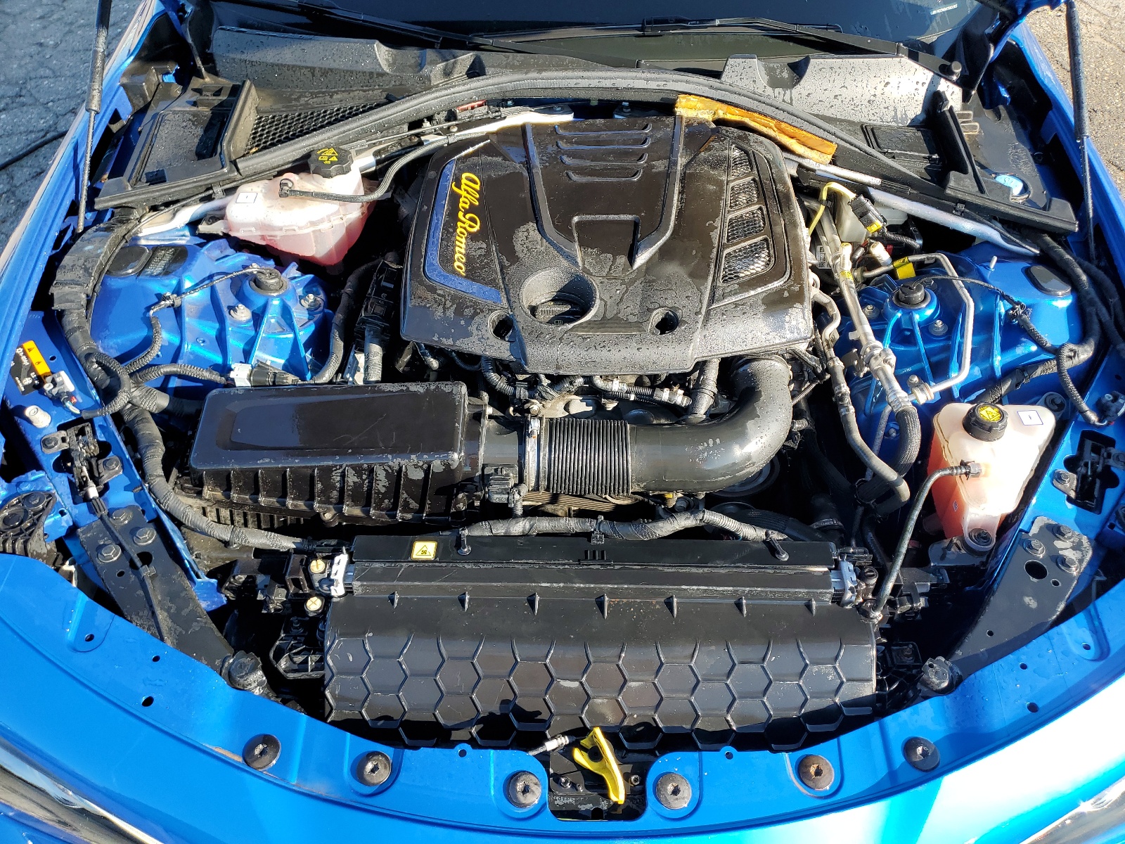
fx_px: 845
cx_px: 562
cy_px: 422
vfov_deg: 53.1
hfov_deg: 67.3
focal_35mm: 26
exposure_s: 1/526
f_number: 1.5
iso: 50
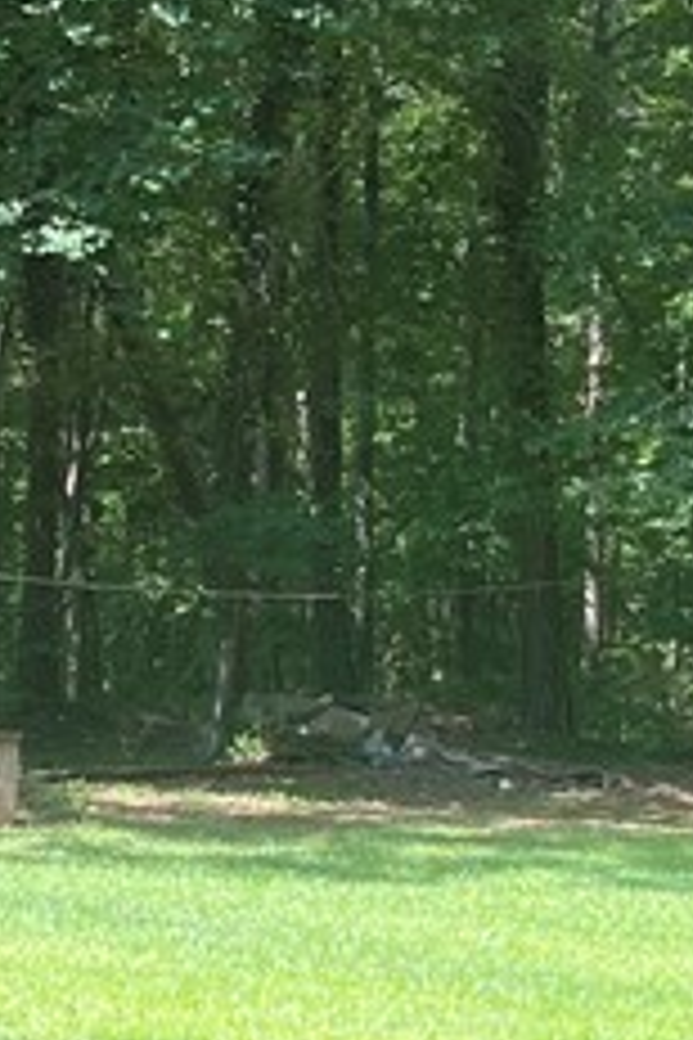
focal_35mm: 120
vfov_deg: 17.0
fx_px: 3465
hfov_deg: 11.4
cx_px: 333
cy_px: 324
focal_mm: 5.1
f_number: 1.6
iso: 50
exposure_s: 1/400
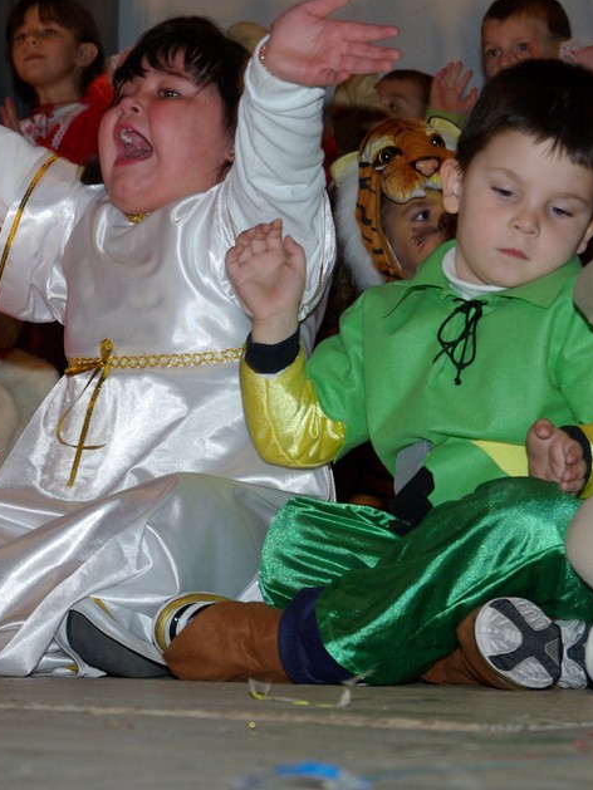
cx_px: 124
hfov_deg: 10.1
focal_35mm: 147
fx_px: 3357
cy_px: 344
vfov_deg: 13.4
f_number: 5.6
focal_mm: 50
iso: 400
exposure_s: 1/60
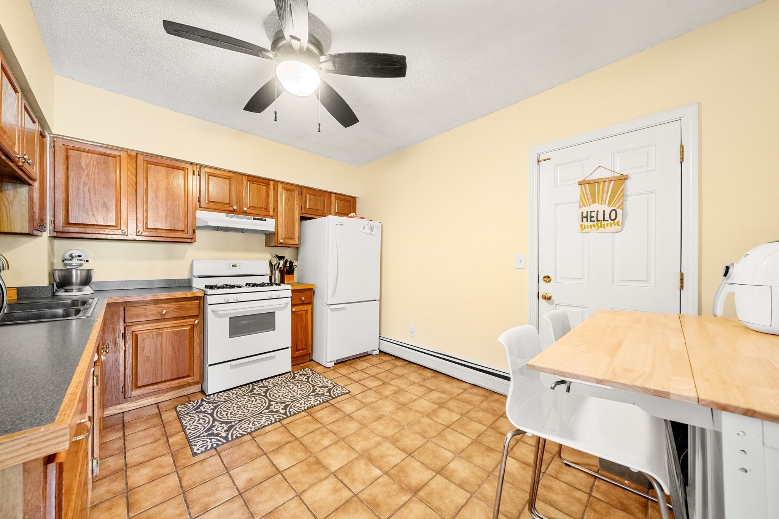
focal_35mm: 12
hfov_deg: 112.6
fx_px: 260
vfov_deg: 90.0
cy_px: 260
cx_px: 390
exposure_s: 1/2
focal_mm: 12
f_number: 8
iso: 2500
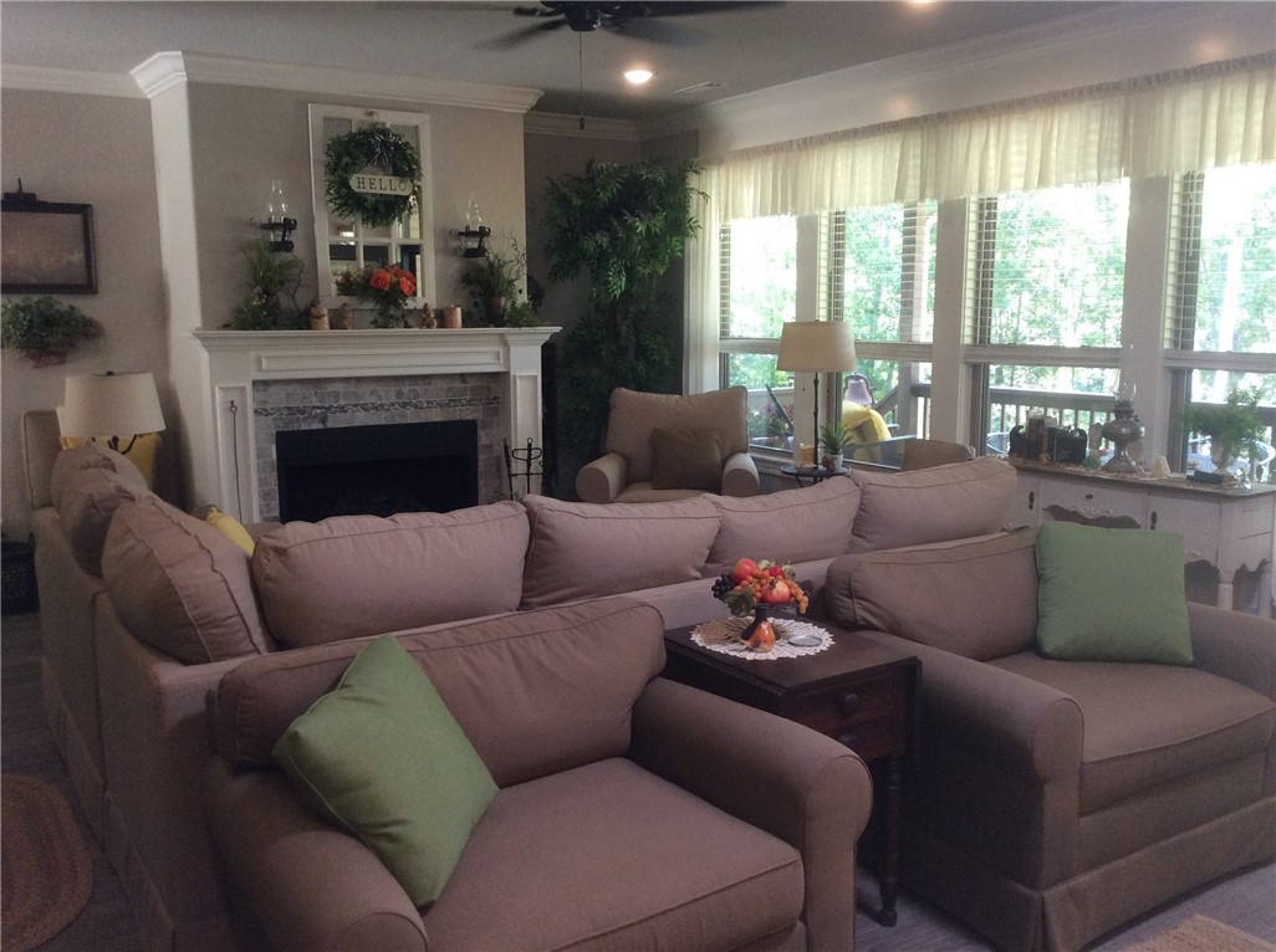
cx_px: 638
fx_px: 1178
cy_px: 476
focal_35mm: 32
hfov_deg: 56.9
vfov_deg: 44.0
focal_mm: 3.3
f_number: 2.4
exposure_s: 1/24
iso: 100
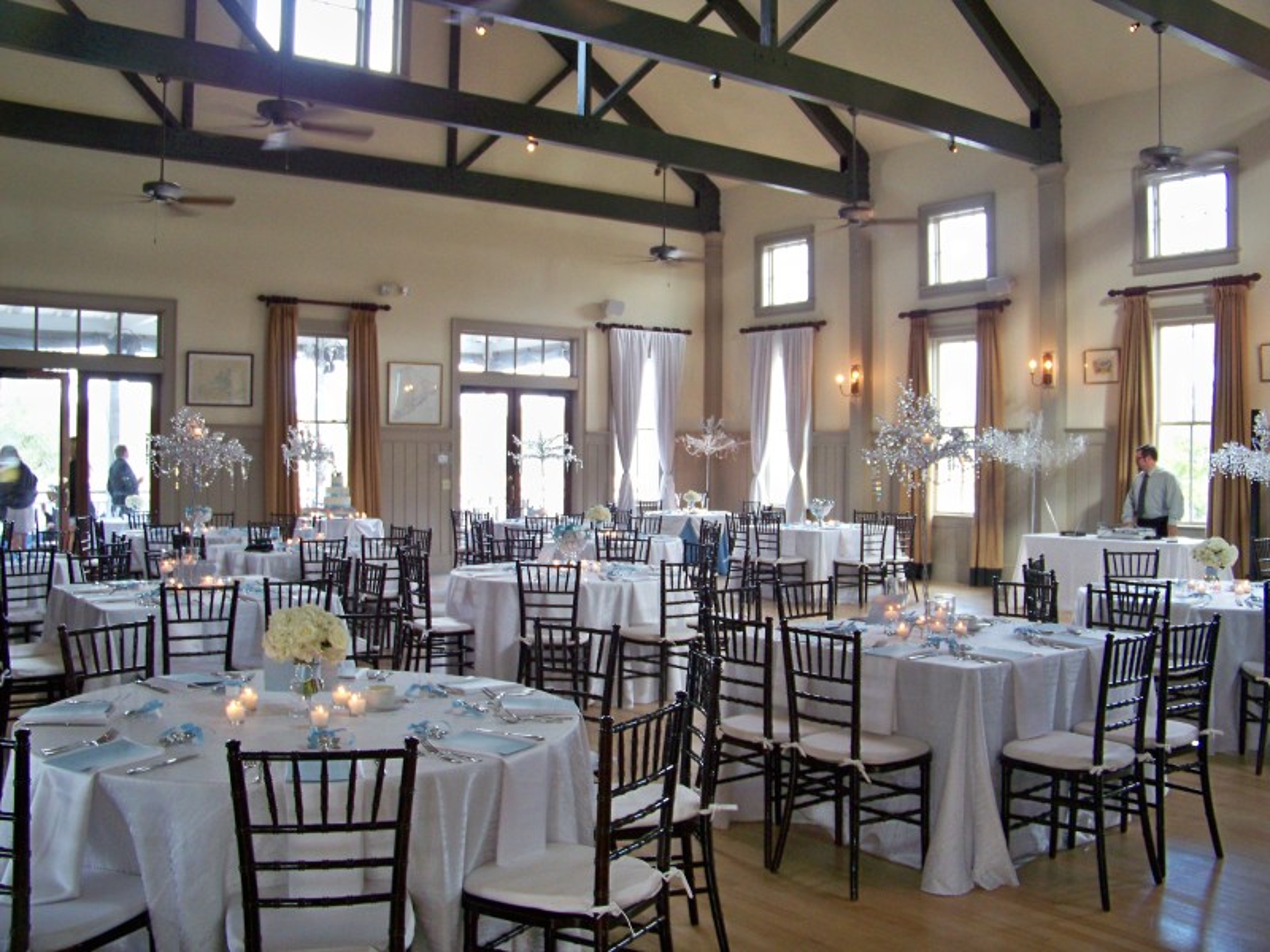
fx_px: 1211
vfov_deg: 42.9
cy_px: 476
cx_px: 635
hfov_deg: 55.4
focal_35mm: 33
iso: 160
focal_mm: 5.85
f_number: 2.8
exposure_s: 1/30
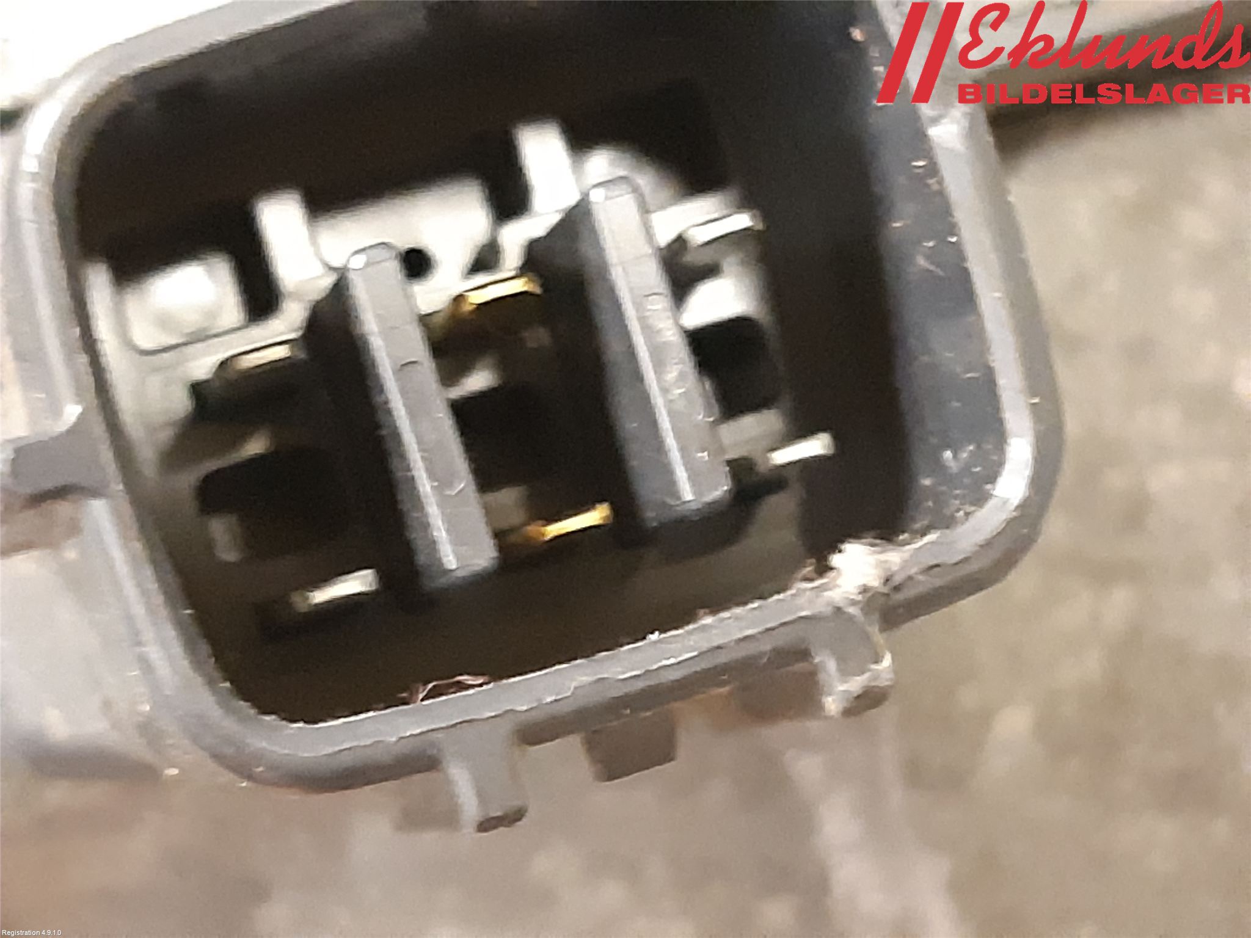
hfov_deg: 67.3
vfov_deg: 53.1
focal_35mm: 26
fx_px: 940
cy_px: 469
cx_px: 626
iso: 640
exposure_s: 1/25
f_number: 1.7
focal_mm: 3.93
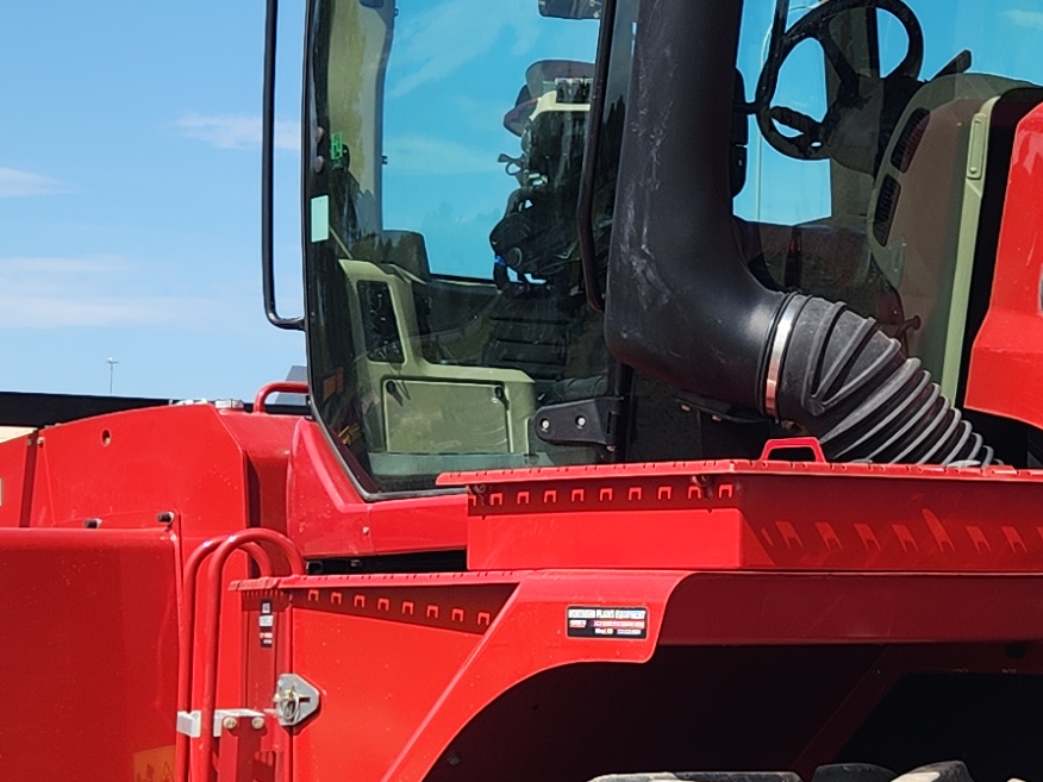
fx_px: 3164
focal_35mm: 105
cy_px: 617
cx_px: 892
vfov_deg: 14.0
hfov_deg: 18.5
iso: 20
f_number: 1.8
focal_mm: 5.4
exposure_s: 1/1387
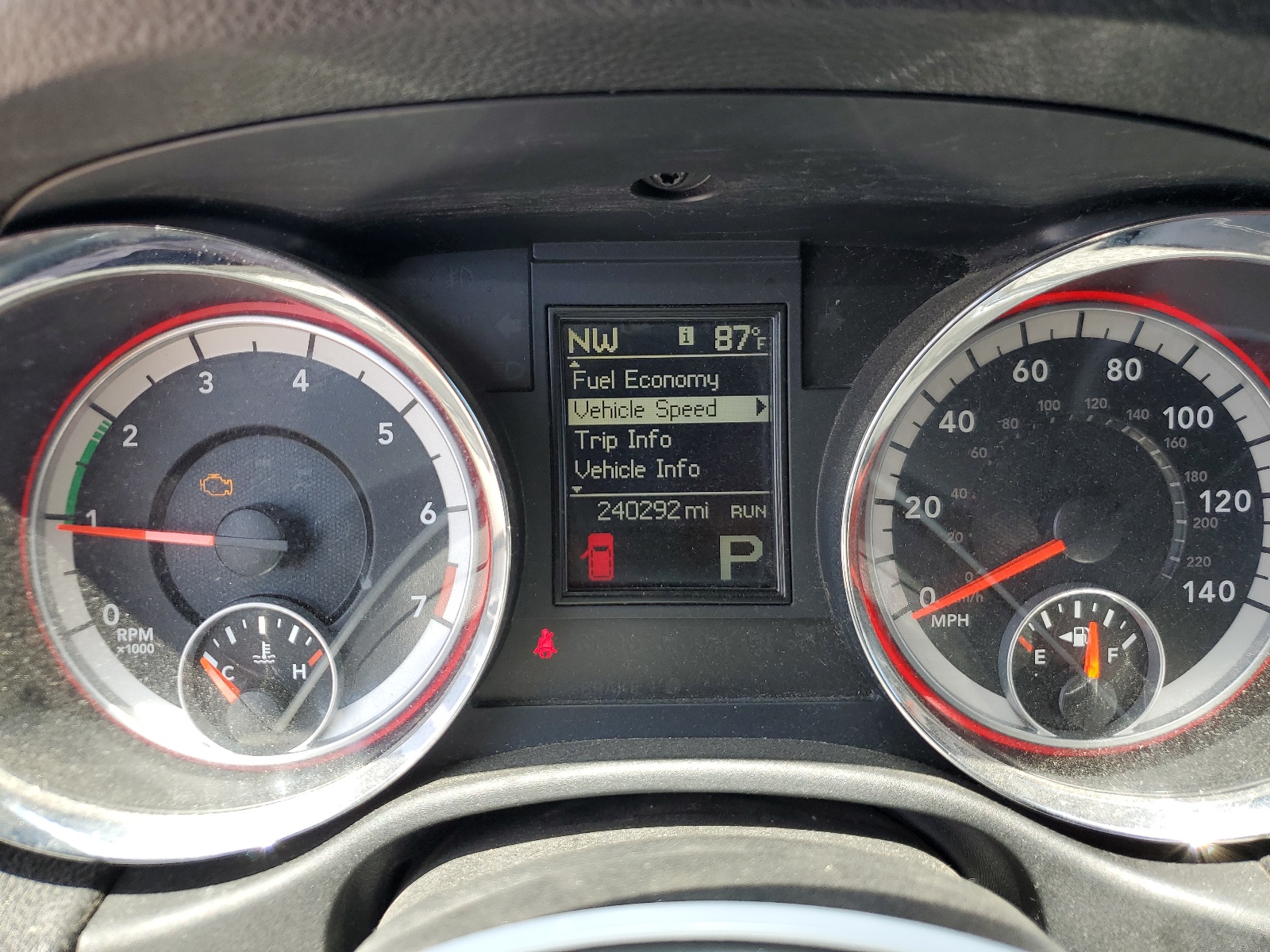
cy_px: 476
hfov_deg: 67.3
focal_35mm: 26
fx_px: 954
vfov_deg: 53.1
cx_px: 635
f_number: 1.5
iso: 50
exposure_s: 1/238
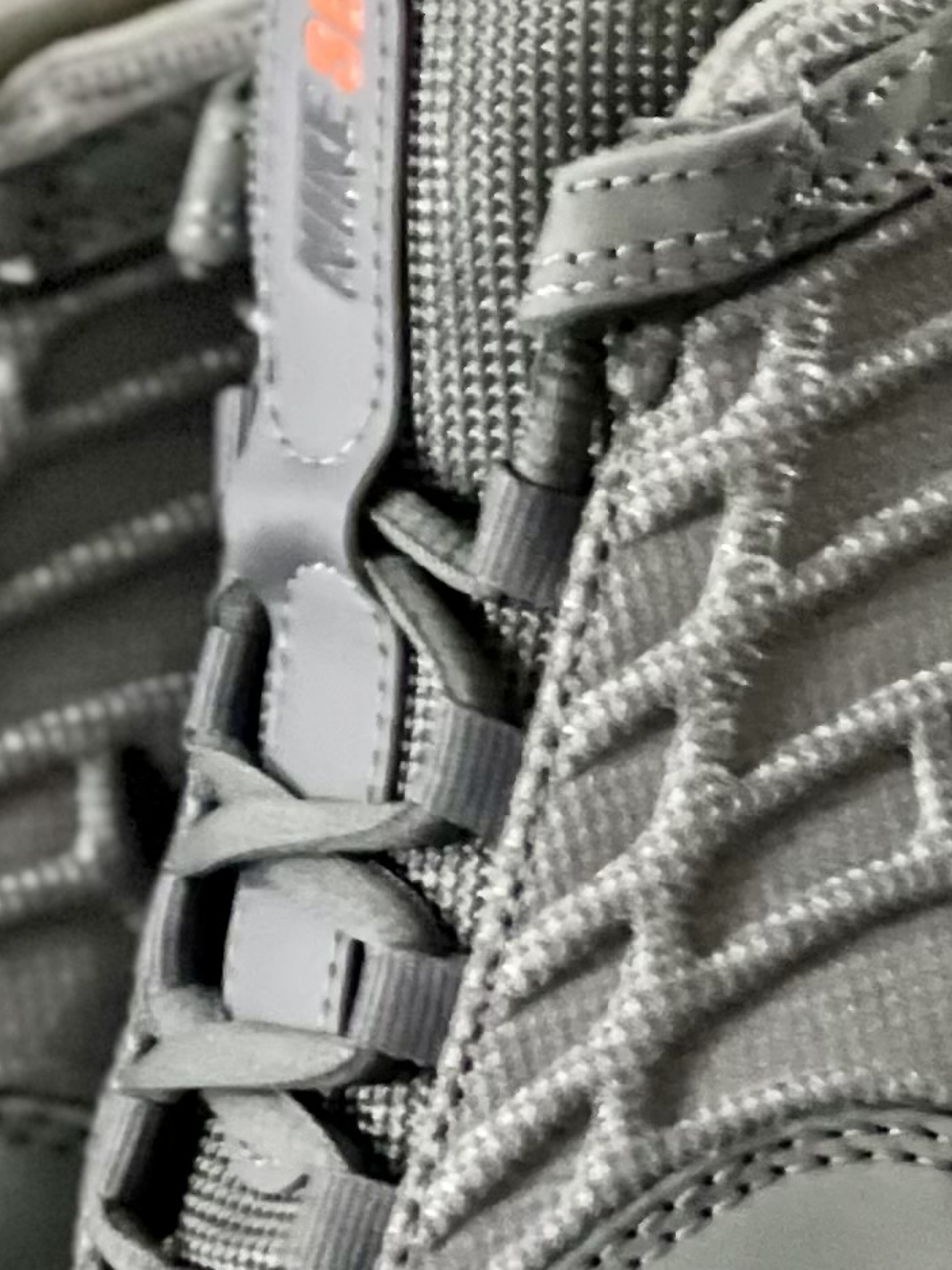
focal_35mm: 331
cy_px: 815
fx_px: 12143
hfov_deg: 4.5
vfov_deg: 6.0
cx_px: 554
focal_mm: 9
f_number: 2.8
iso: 800
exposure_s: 1/14
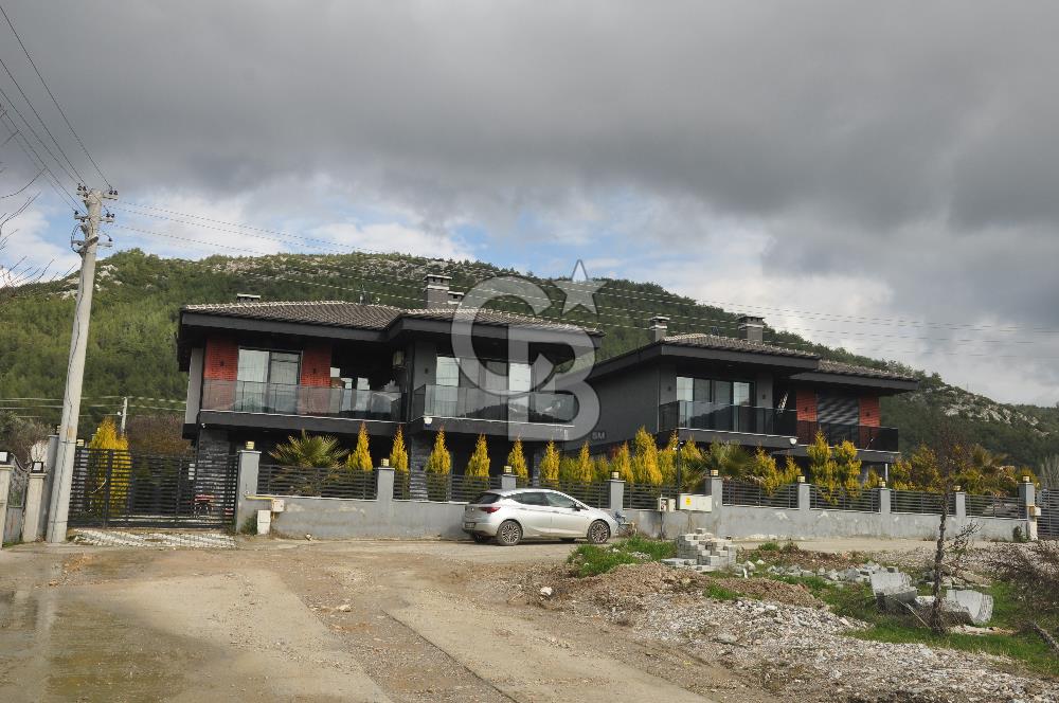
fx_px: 1146
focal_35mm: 39
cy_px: 352
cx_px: 530
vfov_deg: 34.1
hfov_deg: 49.6
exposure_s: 1/250
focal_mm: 26
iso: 250
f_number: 10
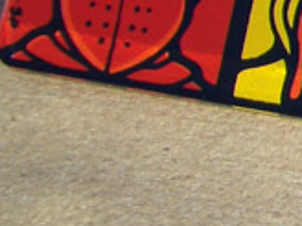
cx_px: 622
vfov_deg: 8.5
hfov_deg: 10.5
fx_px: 1492
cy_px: -97
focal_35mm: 171
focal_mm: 5.8
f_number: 2.6
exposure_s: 1/500
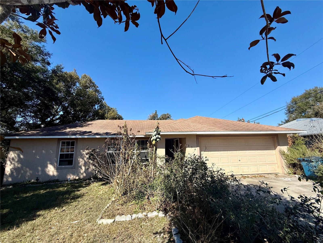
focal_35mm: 14
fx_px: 131
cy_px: 122
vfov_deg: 85.7
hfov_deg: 102.1
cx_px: 162
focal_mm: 2.22
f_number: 2.2
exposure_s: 1/1795
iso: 50
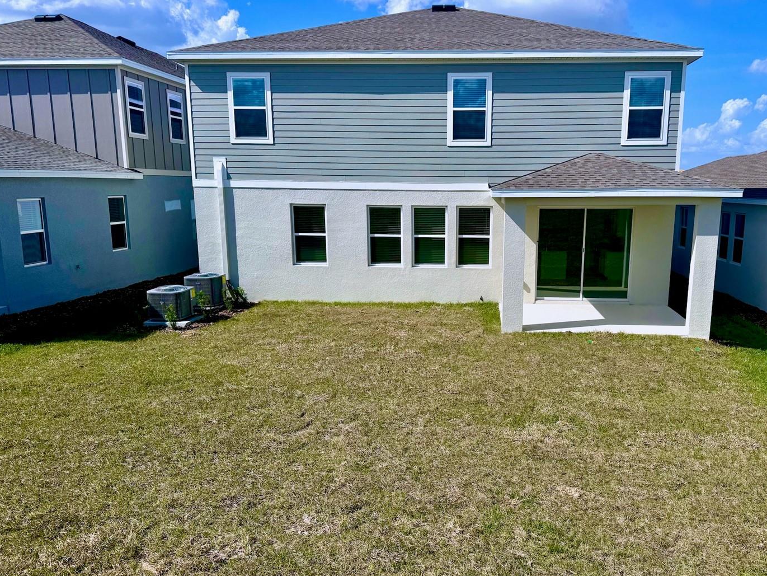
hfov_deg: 63.1
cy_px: 309
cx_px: 443
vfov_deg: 49.7
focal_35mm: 28
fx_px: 621
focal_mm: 6.76
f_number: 1.78
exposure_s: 1/8130
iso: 80
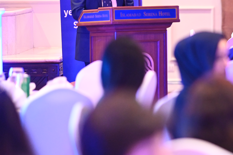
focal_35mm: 254
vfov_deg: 5.4
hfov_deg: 8.1
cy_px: 82
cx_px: 250
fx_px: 1643
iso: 4000
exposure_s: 1/250
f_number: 1.4
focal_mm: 105
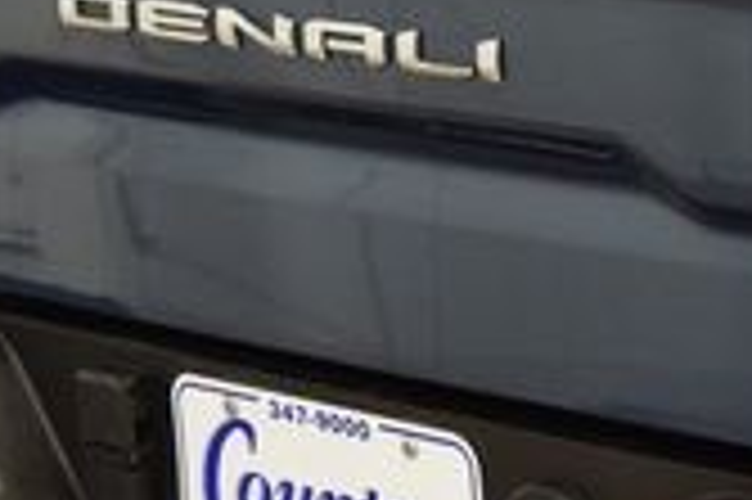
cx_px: 887
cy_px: 250
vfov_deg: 7.0
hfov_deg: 10.3
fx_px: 4090
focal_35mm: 196
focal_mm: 34
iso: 900
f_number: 6.3
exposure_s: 1/15
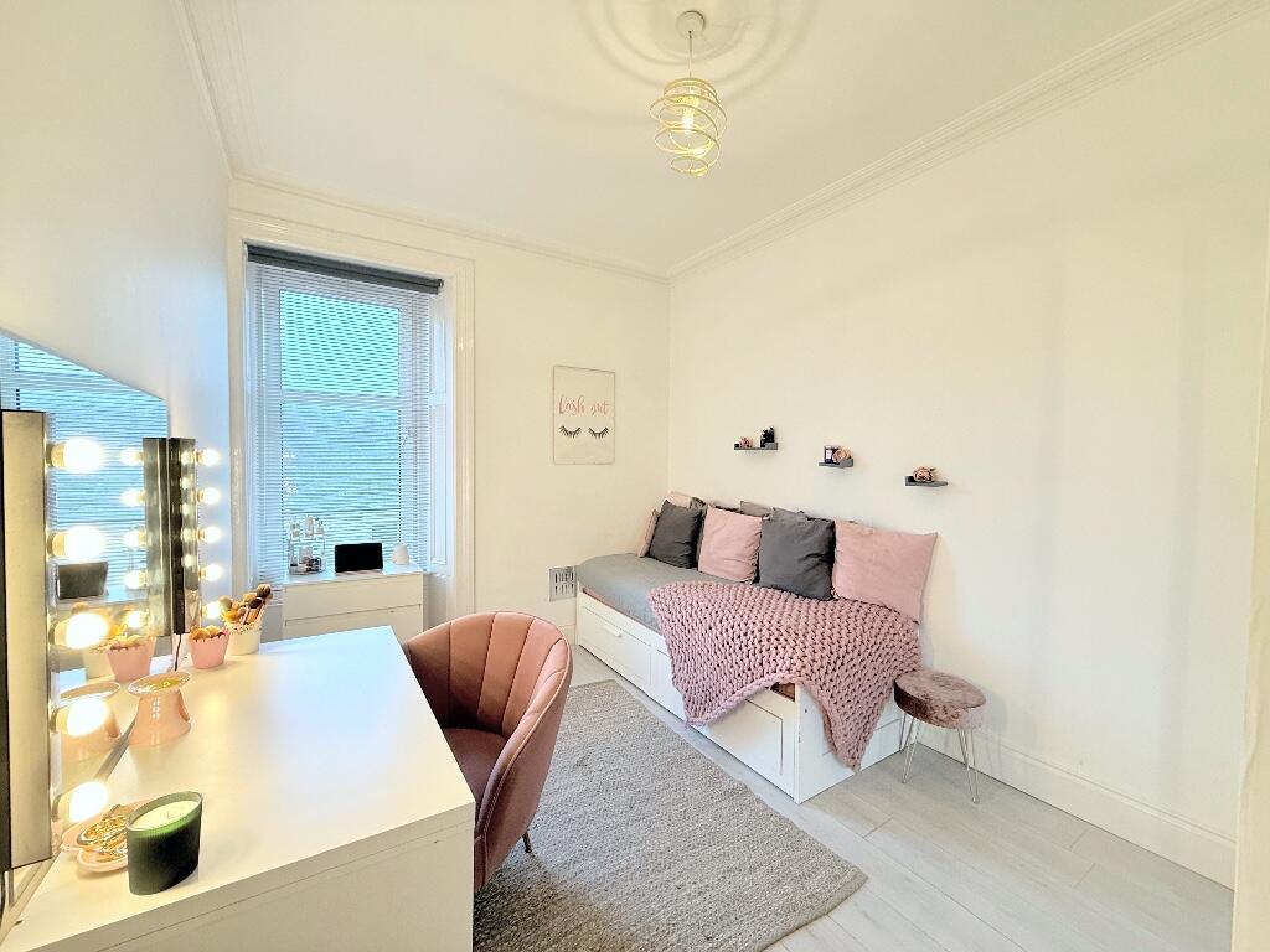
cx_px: 635
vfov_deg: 85.7
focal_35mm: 14
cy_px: 476
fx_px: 514
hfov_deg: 102.1
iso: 100
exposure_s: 1/100
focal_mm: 2.22
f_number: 2.2
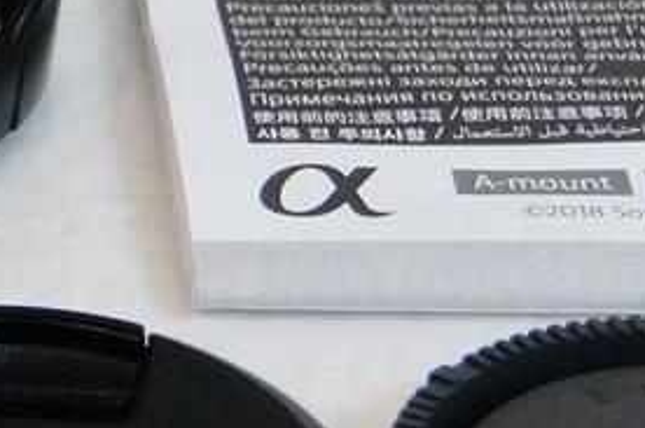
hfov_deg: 6.5
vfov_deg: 4.3
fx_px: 5634
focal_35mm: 315
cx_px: -380
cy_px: -12
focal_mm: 40
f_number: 4.5
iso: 1250
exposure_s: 1/80
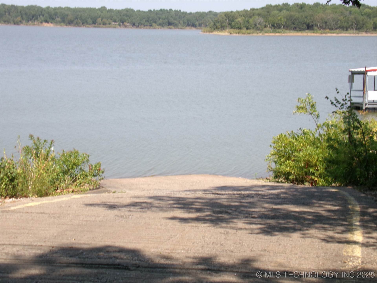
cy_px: 142
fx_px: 751
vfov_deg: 21.3
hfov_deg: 28.2
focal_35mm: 69
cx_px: 188
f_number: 13.99
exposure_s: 1/40
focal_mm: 12.3
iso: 100
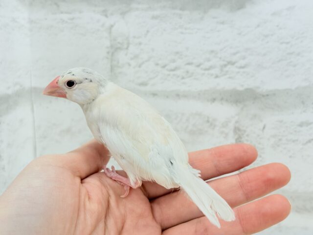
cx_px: 156
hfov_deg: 36.8
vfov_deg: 28.0
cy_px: 118
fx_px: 470
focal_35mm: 52
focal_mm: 5.96
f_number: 1.6
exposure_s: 1/100
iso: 50
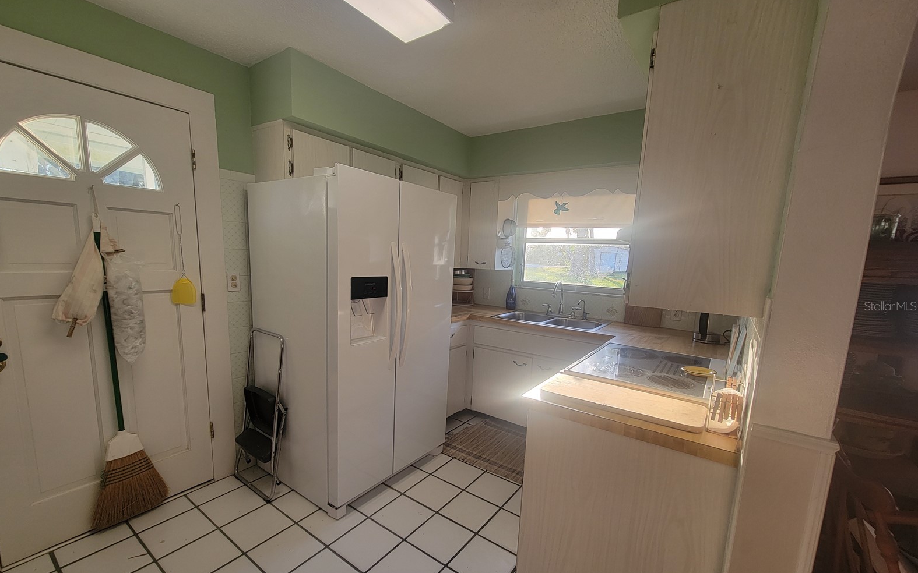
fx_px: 350
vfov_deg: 78.5
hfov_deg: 105.3
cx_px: 453
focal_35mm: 14
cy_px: 306
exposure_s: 1/60
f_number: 2.2
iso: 64
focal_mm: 2.2
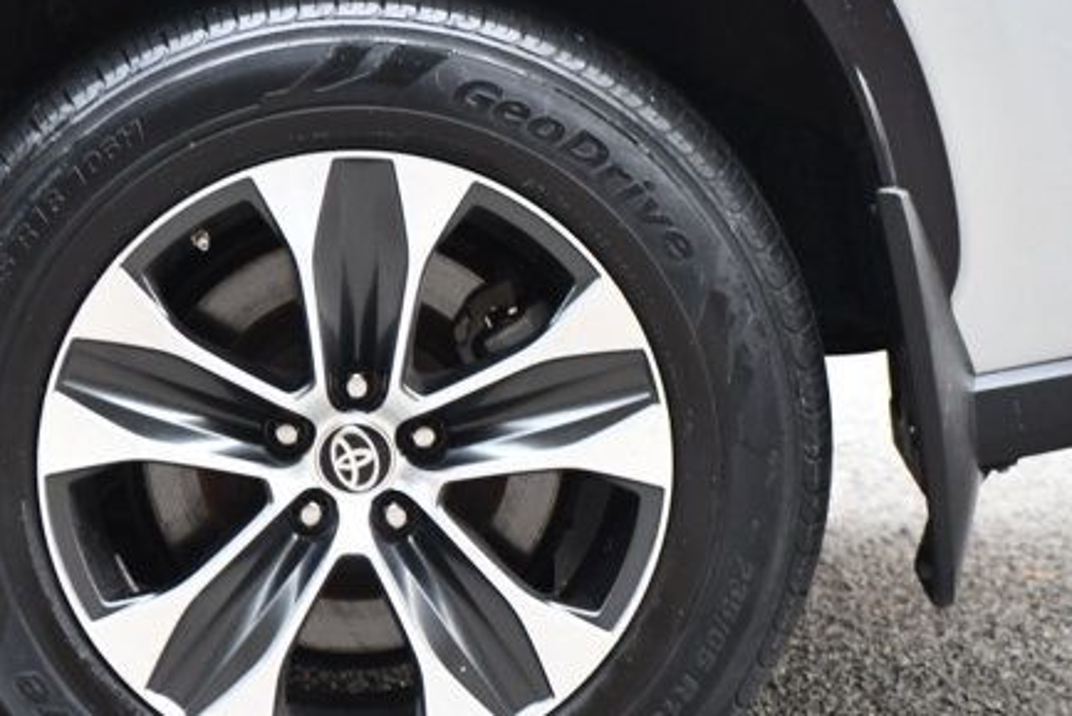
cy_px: 417
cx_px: 309
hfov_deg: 9.1
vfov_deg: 6.1
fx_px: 6732
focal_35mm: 226
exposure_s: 1/160
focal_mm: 102
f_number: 4.8
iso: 800
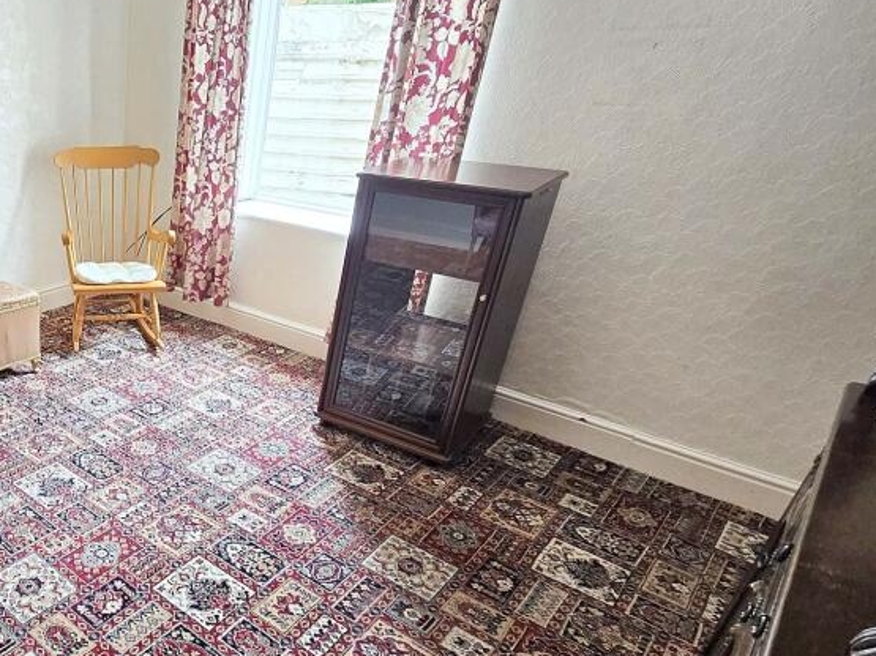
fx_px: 607
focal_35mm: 24
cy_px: 382
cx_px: 74
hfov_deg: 59.8
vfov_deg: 56.5
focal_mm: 2.2
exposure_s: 1/50
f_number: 2.2
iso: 160
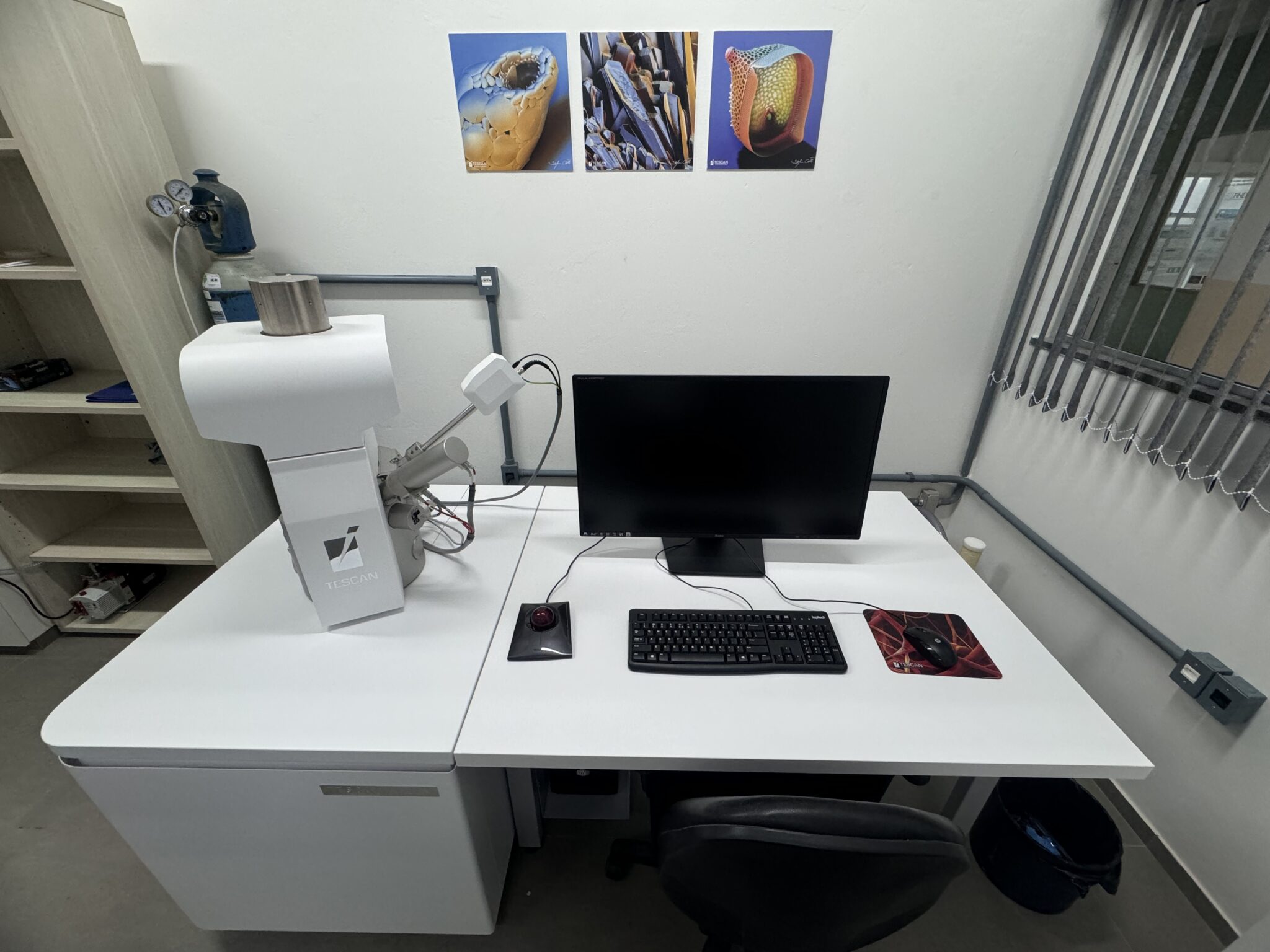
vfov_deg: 85.7
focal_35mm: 14
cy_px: 476
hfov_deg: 102.1
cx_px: 635
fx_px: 514
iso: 250
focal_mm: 2.22
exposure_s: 1/120
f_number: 2.2
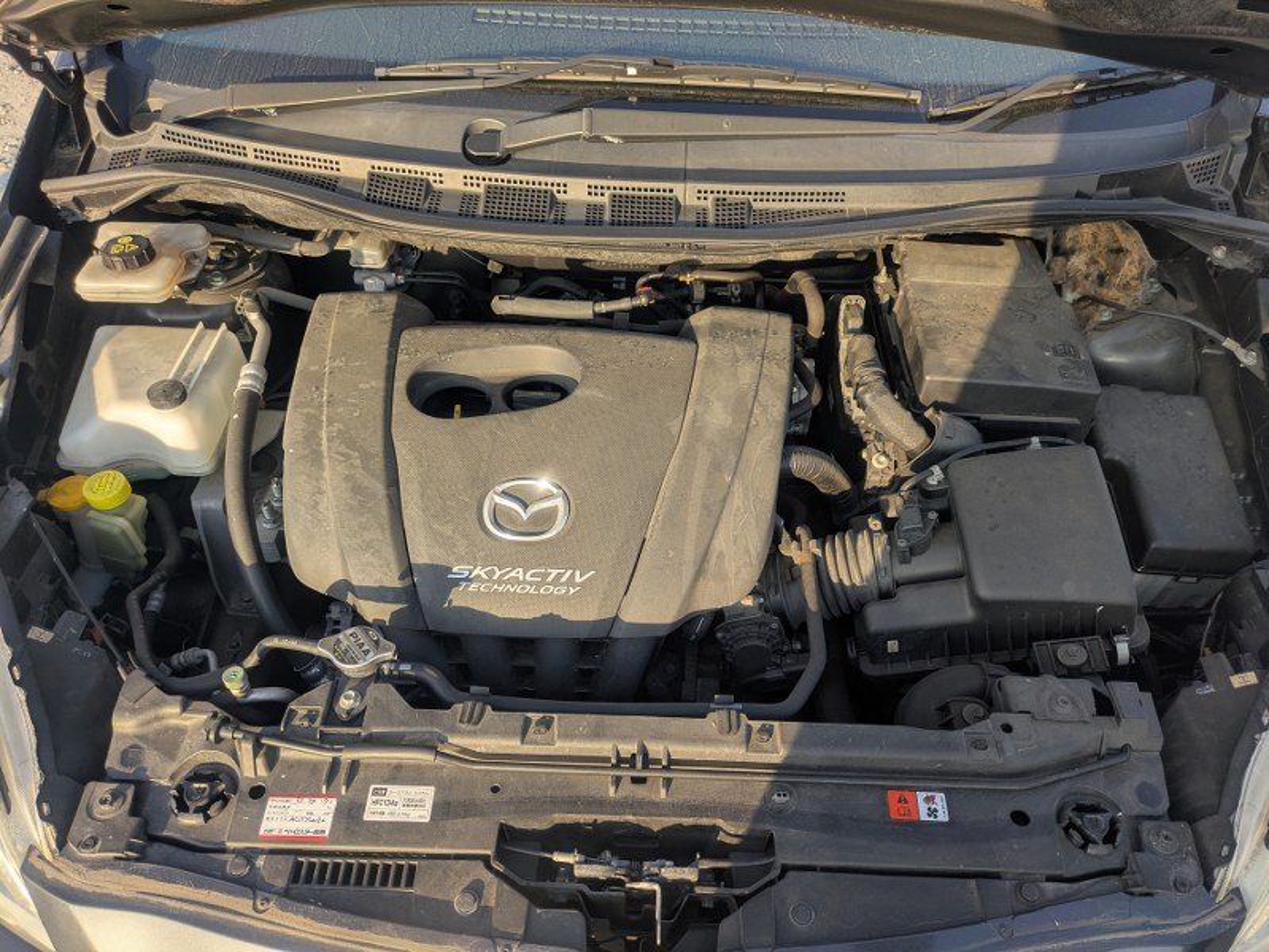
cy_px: 476
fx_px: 917
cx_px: 634
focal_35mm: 25
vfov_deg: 54.9
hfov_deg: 69.4
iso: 48
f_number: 1.89
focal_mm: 5.43
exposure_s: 1/477
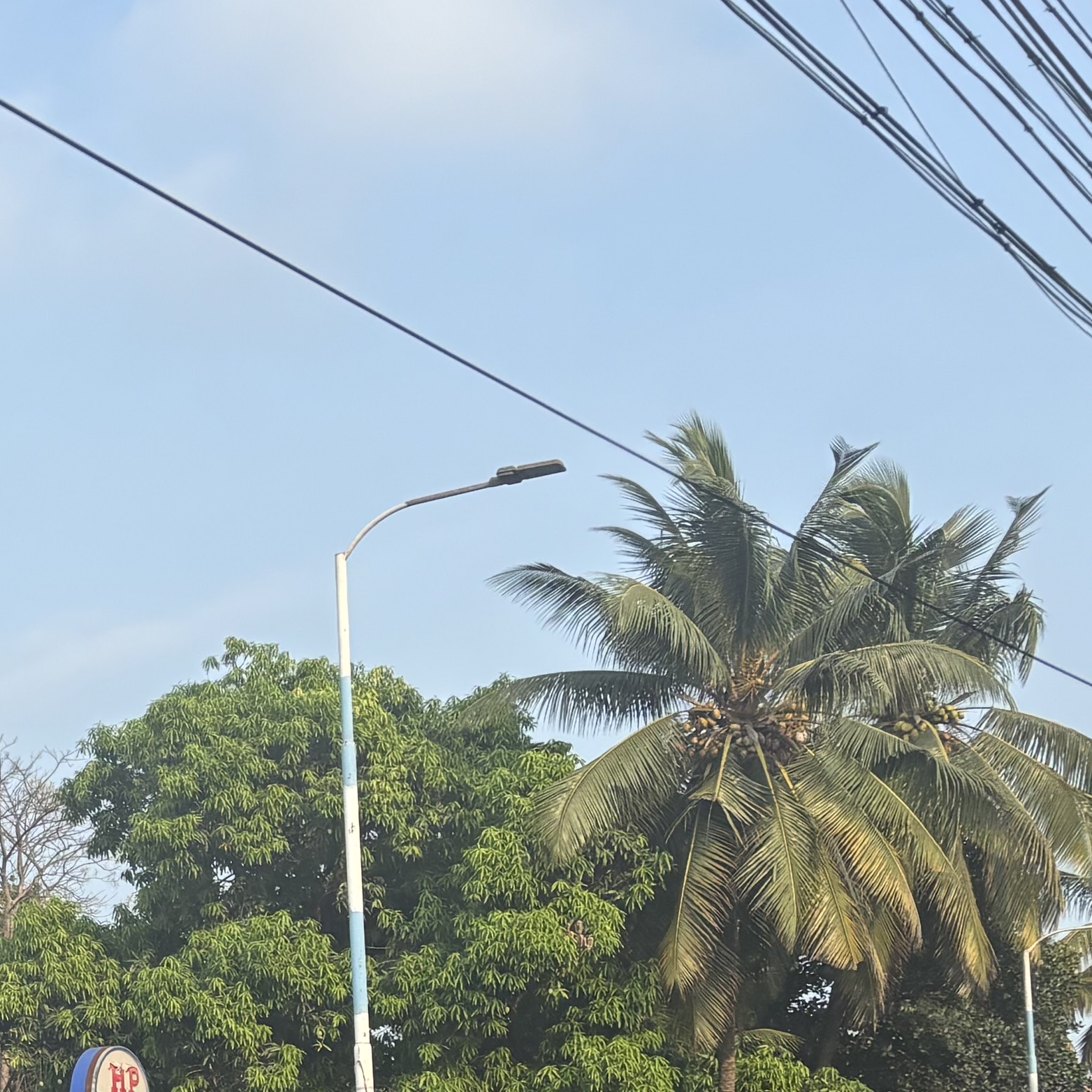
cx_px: -797
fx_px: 2998
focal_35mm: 84
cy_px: 1327
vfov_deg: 19.4
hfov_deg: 17.3
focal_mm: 5.96
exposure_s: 1/1437
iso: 50
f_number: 1.6
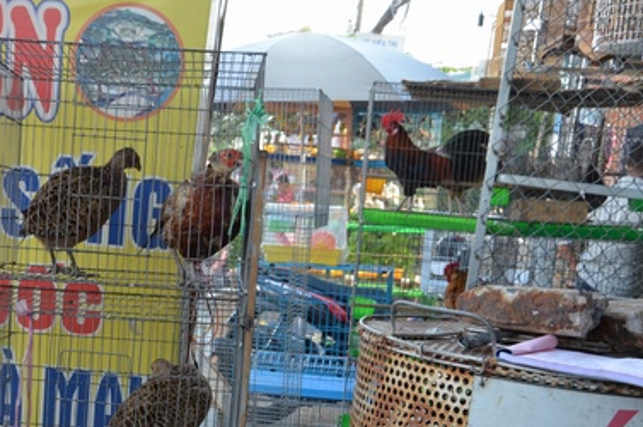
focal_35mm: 62
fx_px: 1105
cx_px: 188
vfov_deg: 21.5
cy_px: 365
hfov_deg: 32.0
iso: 800
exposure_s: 1/250
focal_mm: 24
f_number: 8
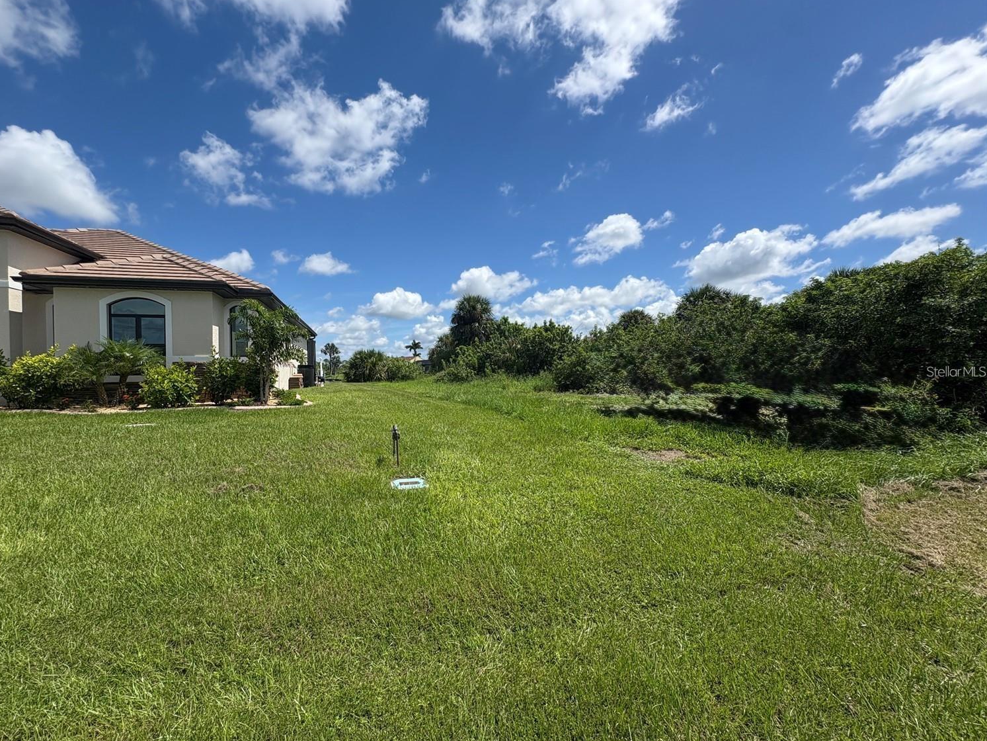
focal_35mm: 15
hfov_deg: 98.0
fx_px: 428
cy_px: 371
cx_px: 460
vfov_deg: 81.8
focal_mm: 2.22
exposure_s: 1/2415
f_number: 2.2
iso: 50
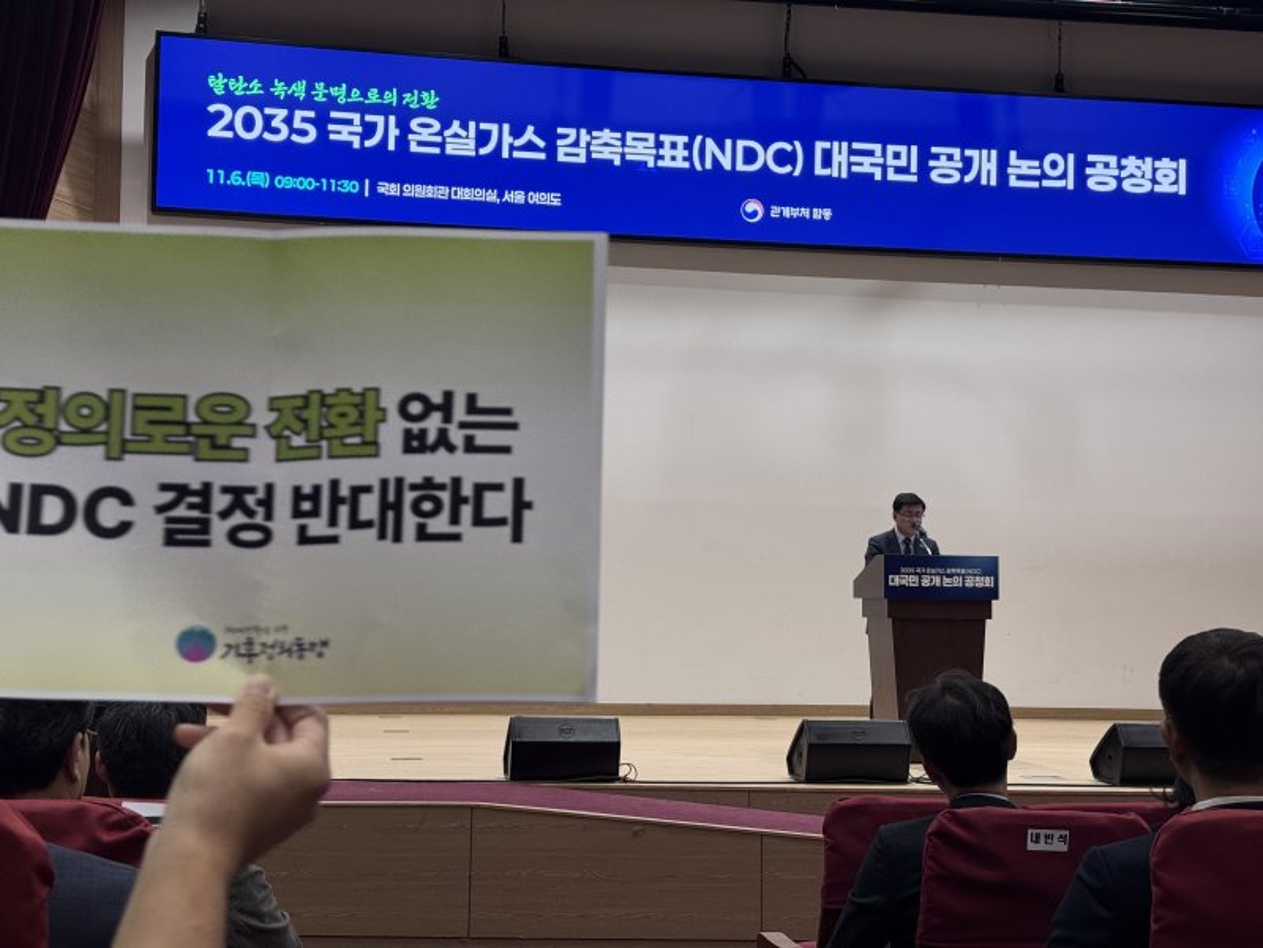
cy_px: 474
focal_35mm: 48
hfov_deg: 39.7
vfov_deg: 30.3
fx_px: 1751
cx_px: 632
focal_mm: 6.76
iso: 125
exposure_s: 1/60
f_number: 1.78
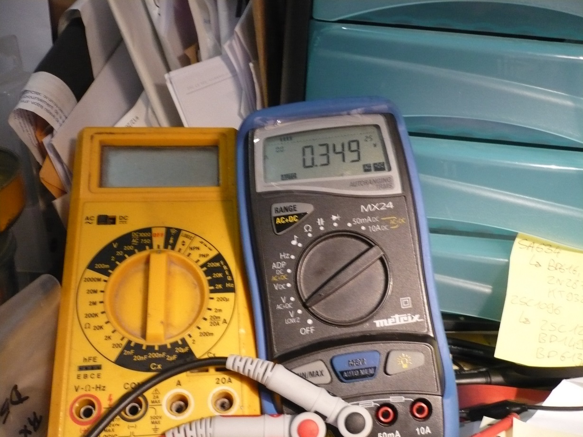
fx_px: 590
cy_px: 218
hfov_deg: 52.6
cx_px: 292
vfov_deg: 40.7
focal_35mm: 35
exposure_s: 1/20
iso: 400
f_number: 2.8
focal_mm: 5.8
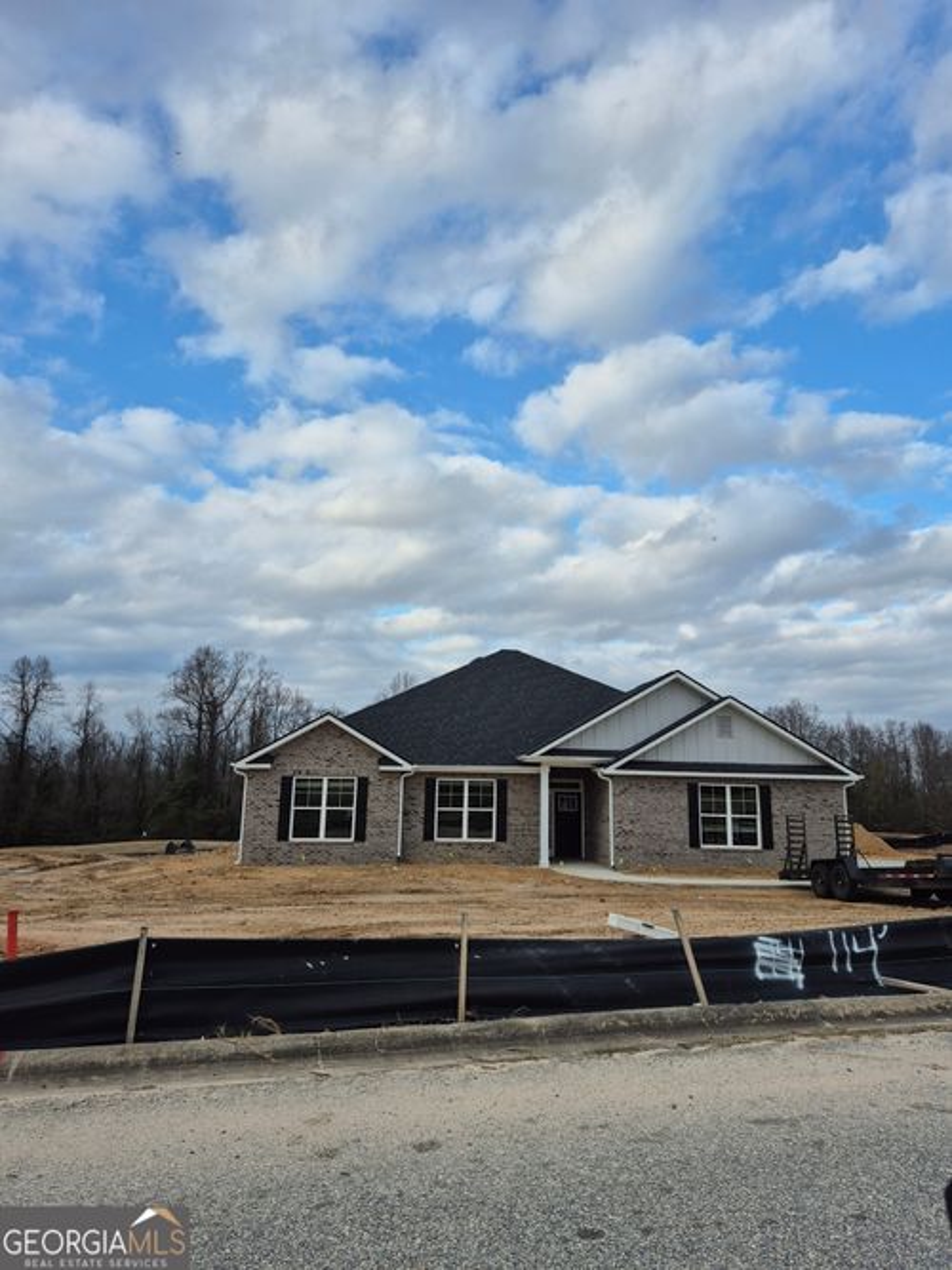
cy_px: 635
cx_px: 476
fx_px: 844
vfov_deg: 73.9
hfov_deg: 58.9
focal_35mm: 23
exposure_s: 1/1256
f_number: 1.8
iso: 25
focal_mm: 5.4
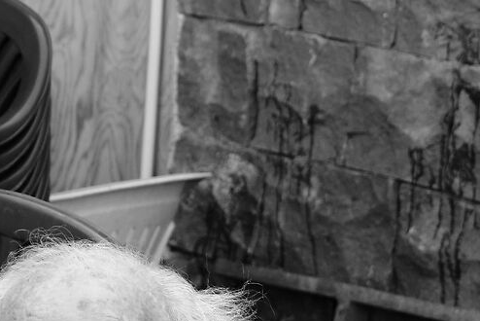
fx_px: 2655
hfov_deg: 9.9
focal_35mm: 199
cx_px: -290
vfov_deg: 6.9
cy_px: 8
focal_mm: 27
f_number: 2.8
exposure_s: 1/480
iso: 500
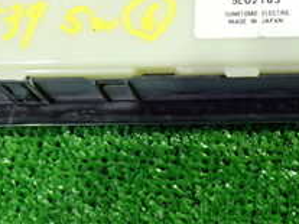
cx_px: 240
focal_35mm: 87
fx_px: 751
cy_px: 65
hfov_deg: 22.2
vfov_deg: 16.9
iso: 400
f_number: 2.3
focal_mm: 5.4
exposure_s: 1/30
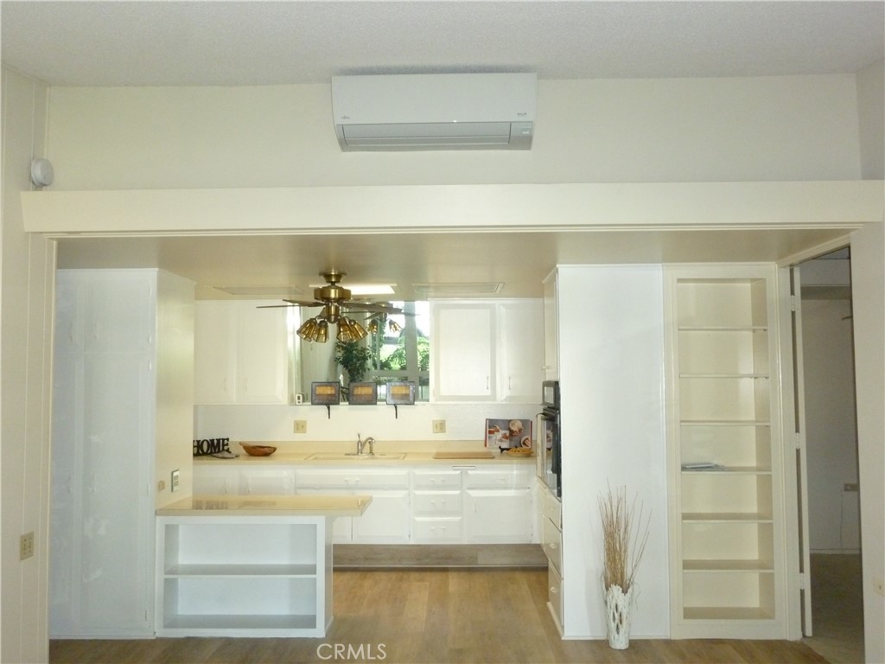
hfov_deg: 61.7
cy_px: 332
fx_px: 741
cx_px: 442
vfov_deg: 48.2
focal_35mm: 29
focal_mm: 5.2
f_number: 3.5
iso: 400
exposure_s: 1/30
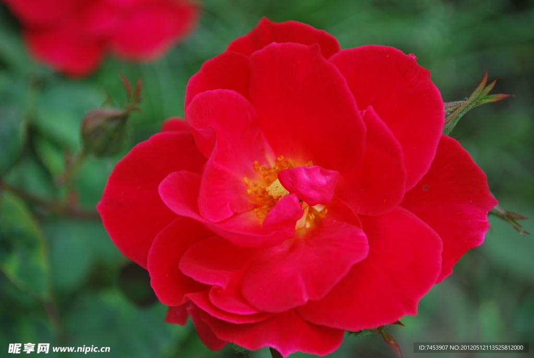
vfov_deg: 16.6
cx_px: 267
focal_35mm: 82
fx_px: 1226
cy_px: 179
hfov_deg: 24.6
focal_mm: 55
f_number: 5.6
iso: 100
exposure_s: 1/125
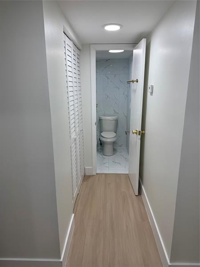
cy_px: 134
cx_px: 100
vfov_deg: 71.6
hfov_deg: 56.8
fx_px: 185
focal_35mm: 24
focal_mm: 6.76
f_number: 1.78
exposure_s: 1/169
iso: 80
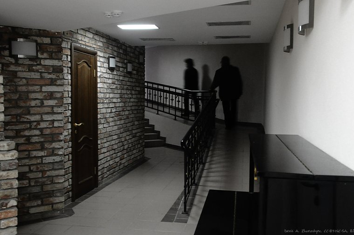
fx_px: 373
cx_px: 186
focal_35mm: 38
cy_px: 115
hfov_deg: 50.7
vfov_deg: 34.9
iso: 1600
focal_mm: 24
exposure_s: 1/6
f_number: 10
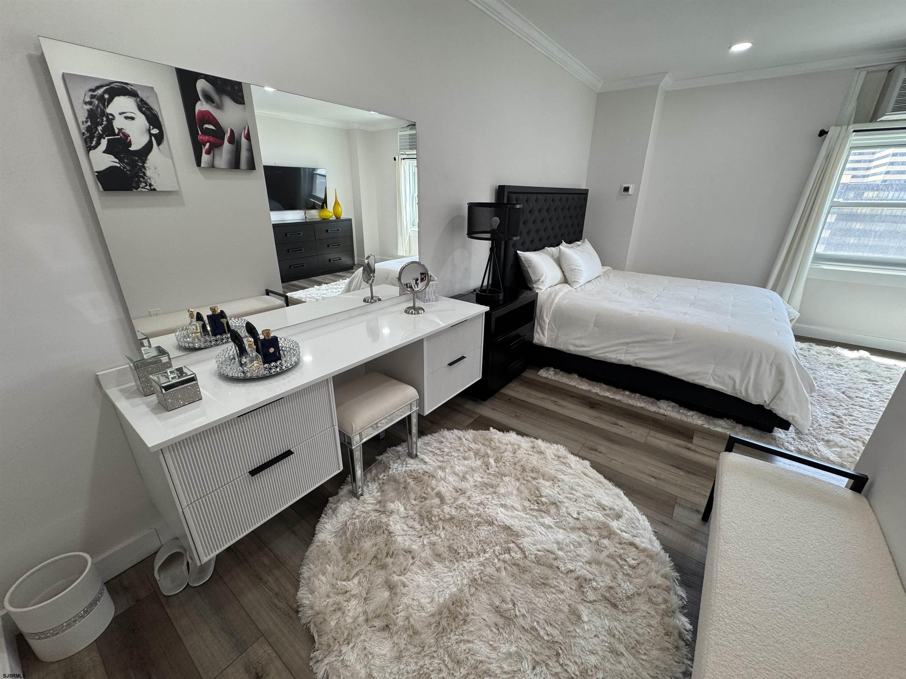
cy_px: 340
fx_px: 366
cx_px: 453
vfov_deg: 85.7
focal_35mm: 14
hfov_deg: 102.1
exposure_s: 1/120
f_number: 2.2
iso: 125
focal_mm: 2.22
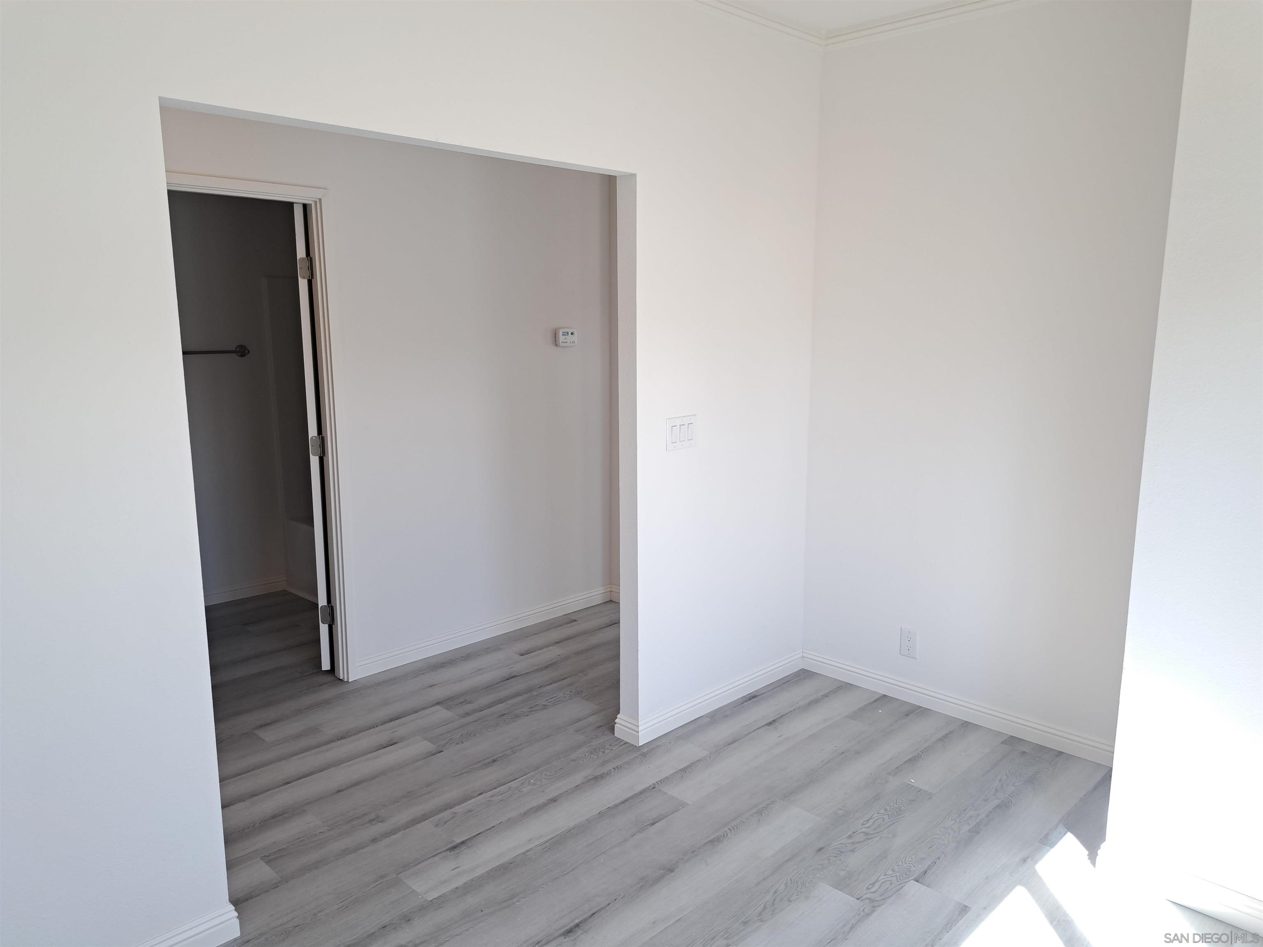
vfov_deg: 56.8
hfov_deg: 71.6
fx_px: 876
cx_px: 632
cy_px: 474
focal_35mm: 24
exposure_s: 1/60
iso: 64
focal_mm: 5.23
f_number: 1.8
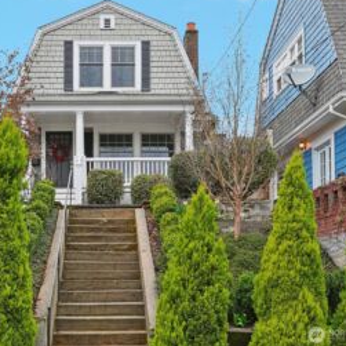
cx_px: 112
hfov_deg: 36.4
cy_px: 163
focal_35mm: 46
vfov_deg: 36.8
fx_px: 520
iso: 320
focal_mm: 23
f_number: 8
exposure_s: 1/125
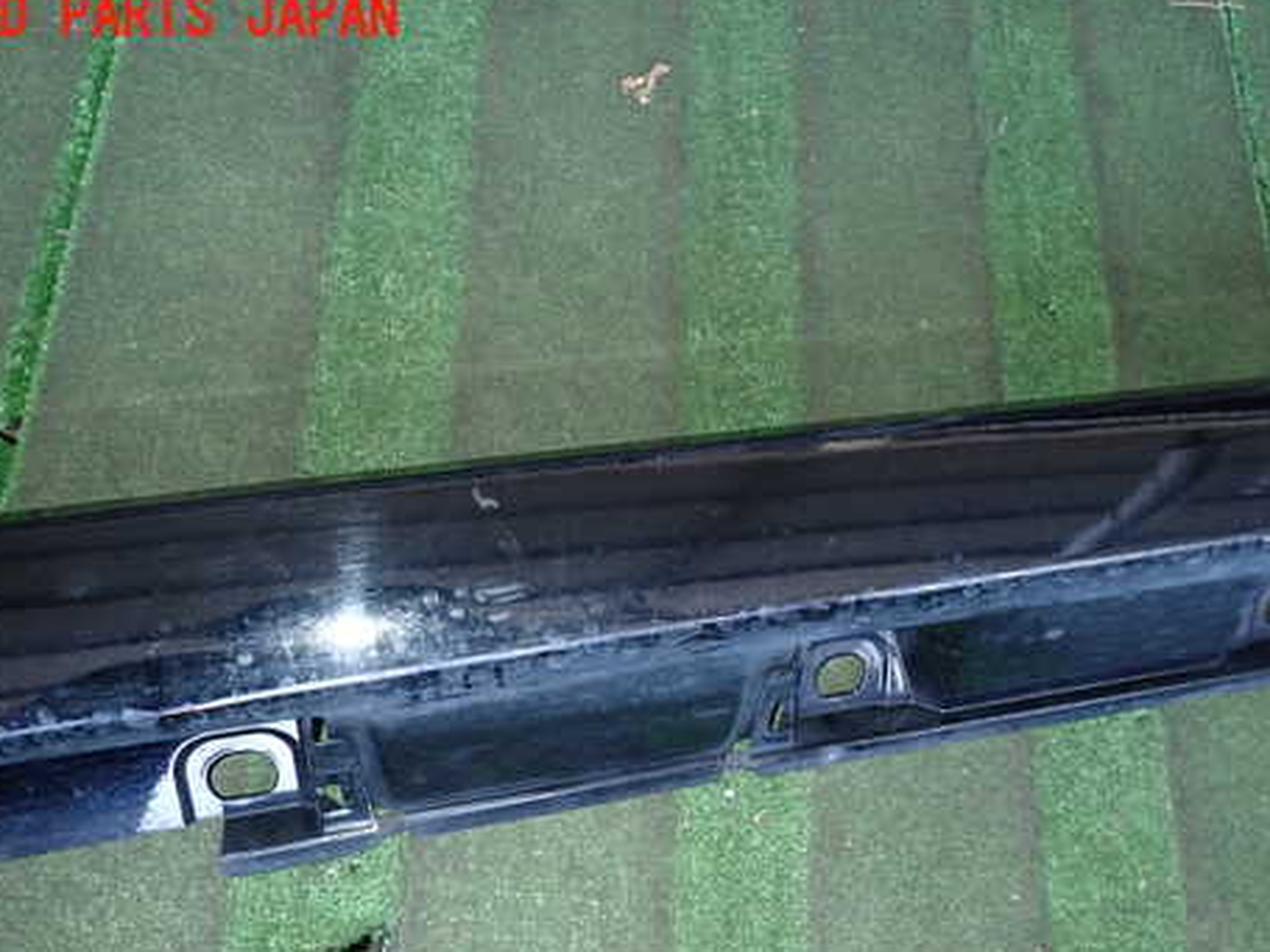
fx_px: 1210
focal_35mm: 33
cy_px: 611
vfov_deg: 42.5
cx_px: 729
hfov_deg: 55.1
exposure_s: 1/100
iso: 400
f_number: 2
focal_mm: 4.5
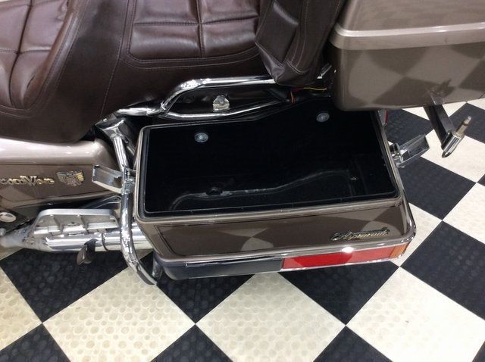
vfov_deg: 44.1
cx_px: 242
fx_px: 448
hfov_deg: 56.9
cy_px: 181
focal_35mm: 32
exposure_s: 1/24
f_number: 2.4
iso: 64
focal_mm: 3.3
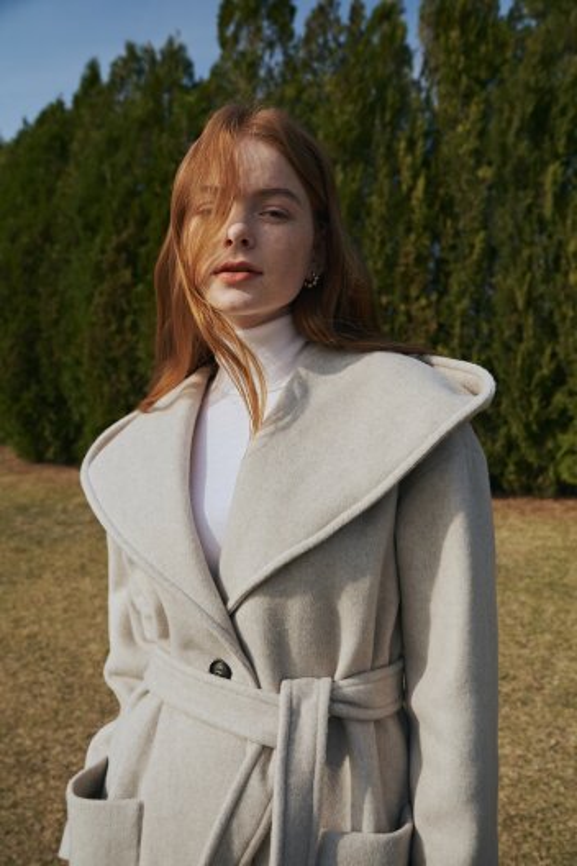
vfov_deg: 63.7
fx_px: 697
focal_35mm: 29
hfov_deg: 45.0
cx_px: 288
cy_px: 433
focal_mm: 29
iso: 200
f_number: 5.6
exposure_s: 1/320
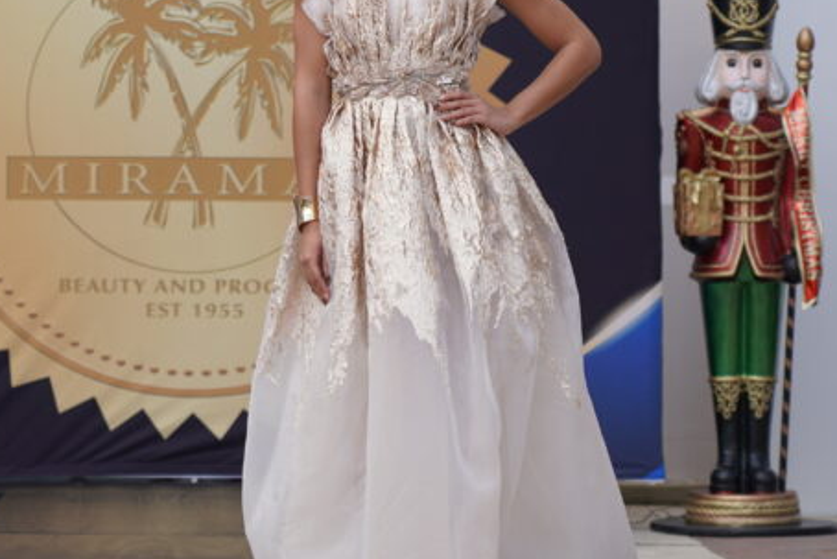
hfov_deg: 8.7
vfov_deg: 5.8
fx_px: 5512
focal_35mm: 237
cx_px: 124
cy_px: 250
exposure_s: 1/160
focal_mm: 105
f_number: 4
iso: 100
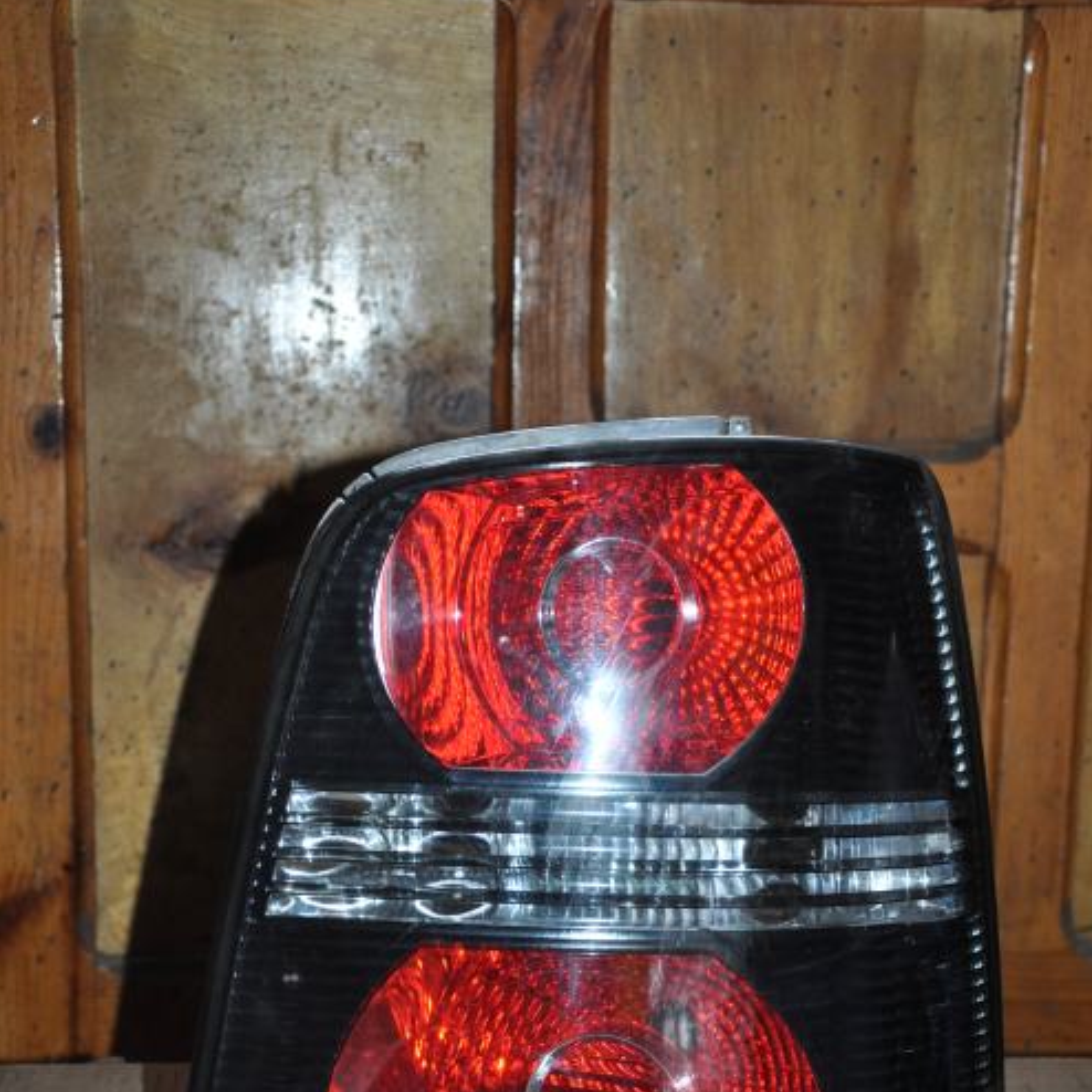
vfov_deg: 25.9
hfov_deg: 26.1
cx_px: 550
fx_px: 2356
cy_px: 739
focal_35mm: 66
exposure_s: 1/60
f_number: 4.2
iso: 800
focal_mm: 34
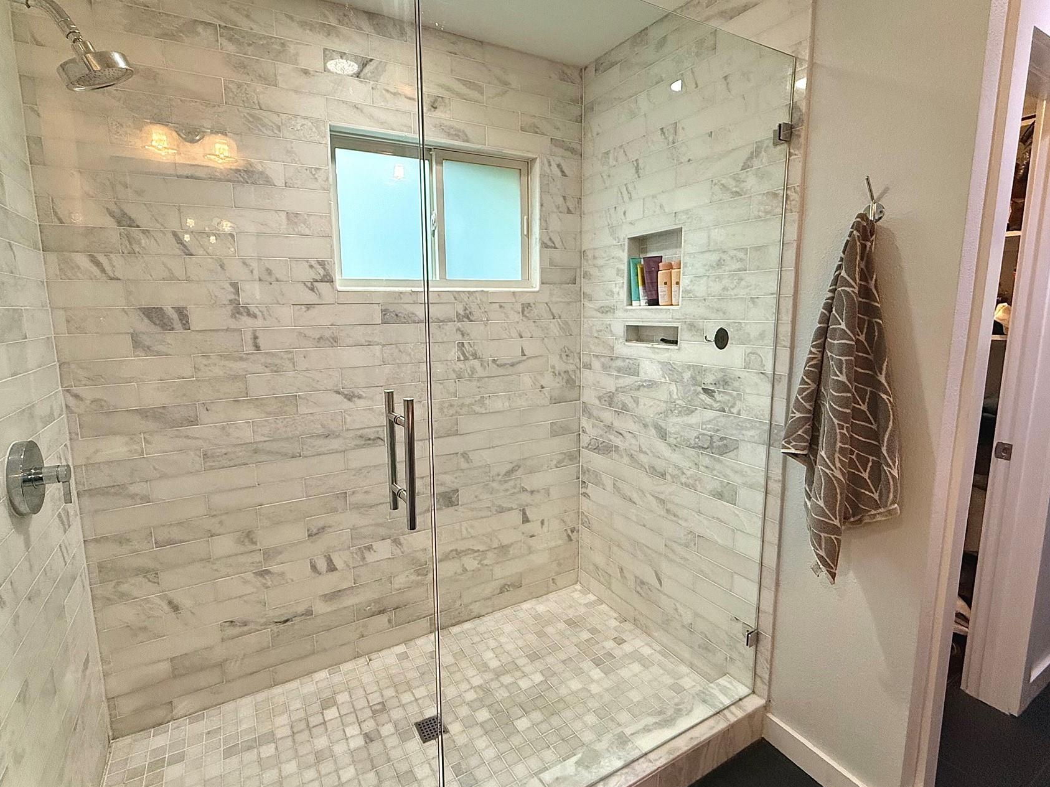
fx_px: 516
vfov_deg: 74.7
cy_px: 378
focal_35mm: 17
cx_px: 504
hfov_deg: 91.0
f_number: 2.2
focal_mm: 2.22
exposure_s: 1/120
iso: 320
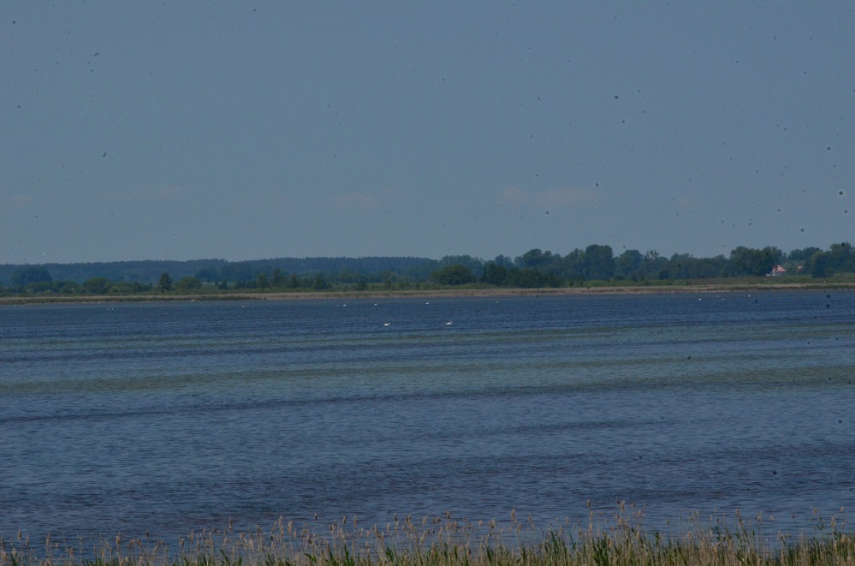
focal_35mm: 270
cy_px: 283
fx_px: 6397
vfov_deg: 5.1
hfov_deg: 7.6
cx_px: 428
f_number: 36
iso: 720
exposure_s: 1/320
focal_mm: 180
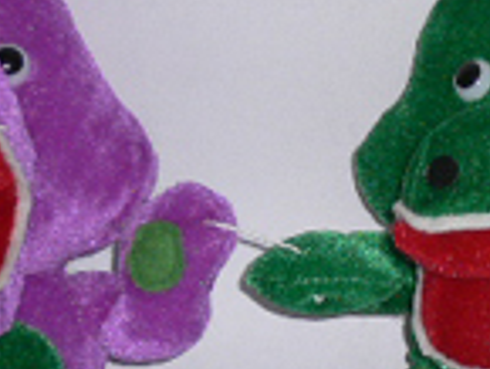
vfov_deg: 6.6
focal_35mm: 227
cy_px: 218
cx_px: 527
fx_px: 3216
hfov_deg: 8.6
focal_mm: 11
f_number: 4
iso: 100
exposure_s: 1/60
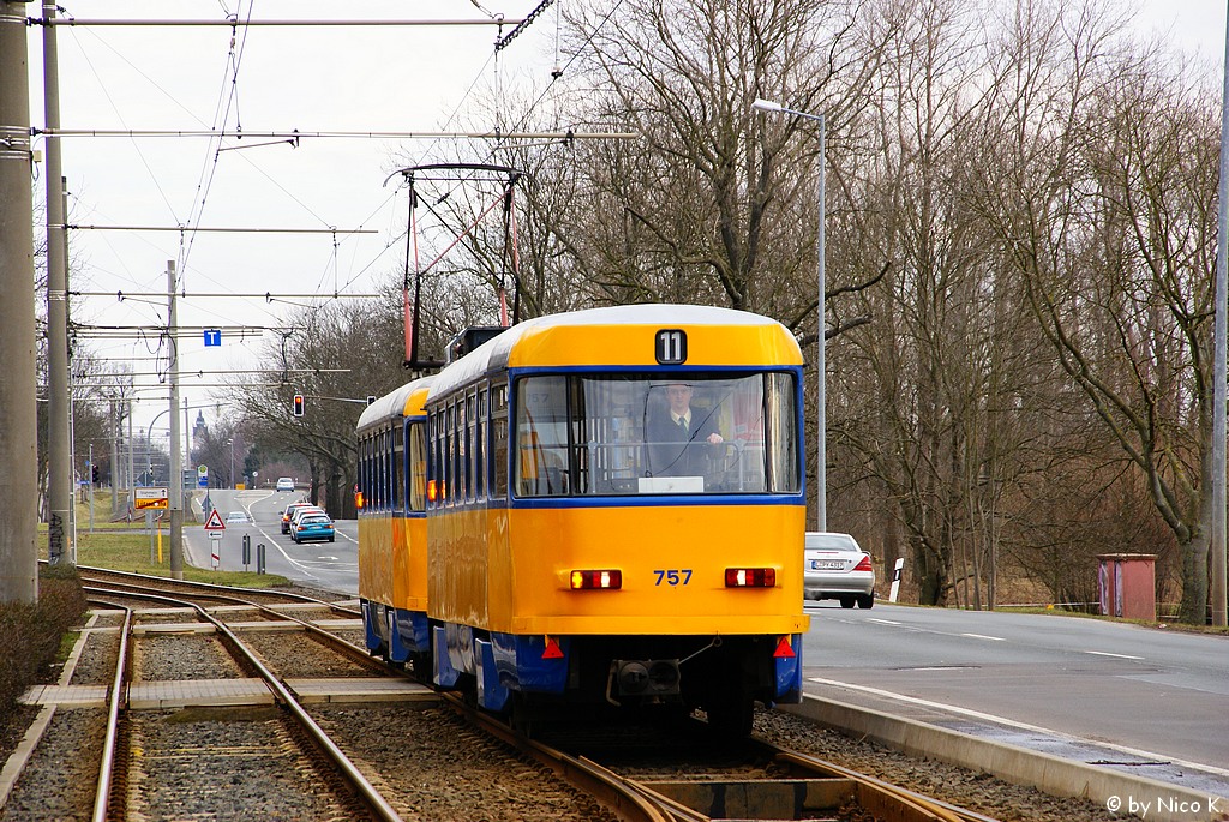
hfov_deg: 11.4
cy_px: 411
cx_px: 614
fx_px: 6151
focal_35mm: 180
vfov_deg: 7.6
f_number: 10
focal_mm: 120
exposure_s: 1/200
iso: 400
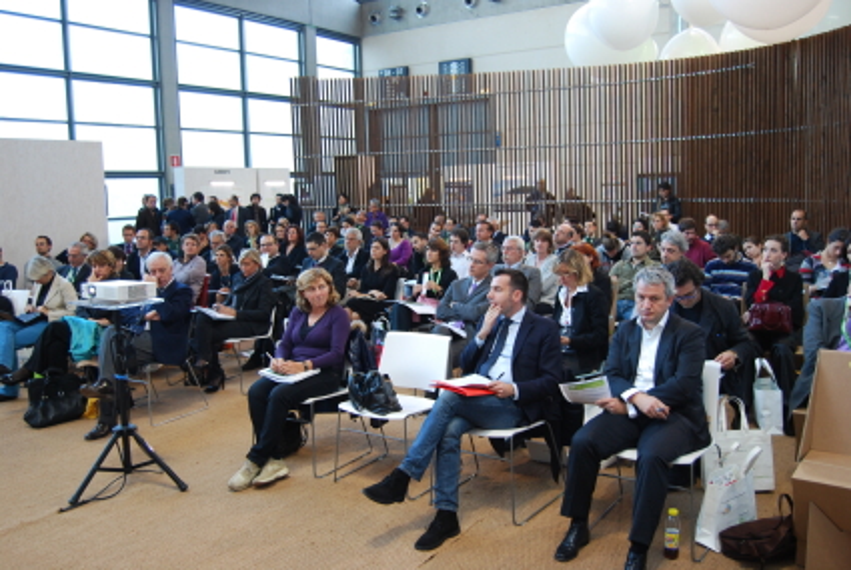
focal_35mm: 33
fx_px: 781
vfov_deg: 40.1
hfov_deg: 57.1
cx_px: 426
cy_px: 285
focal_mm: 22
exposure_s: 1/30
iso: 320
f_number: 3.8
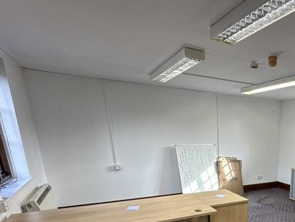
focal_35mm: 28
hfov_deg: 56.1
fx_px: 239
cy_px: 207
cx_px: 257
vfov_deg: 44.4
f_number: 2.2
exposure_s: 1/100
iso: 64
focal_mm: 2.22
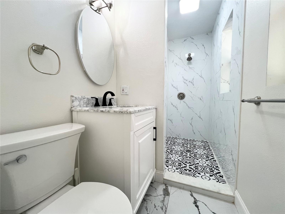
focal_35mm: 13
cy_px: 107
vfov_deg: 89.9
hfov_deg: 106.2
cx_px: 142
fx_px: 107
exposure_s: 1/120
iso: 125
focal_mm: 1.57
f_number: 1.8
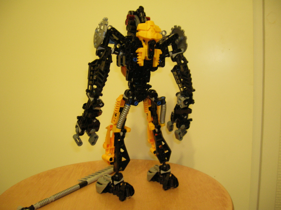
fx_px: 276
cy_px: 105
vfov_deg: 41.7
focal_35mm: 34
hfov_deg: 54.0
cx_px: 140
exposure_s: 1/9.3
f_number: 2.9
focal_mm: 5.7
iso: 200
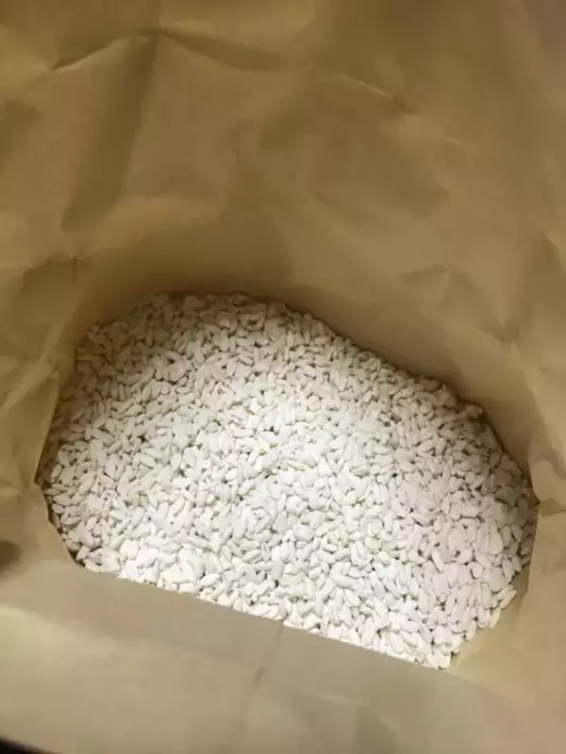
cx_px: 283
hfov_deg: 49.7
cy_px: 377
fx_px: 610
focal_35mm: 28
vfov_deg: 63.4
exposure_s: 1/30
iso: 40
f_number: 1.8
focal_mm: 3.99
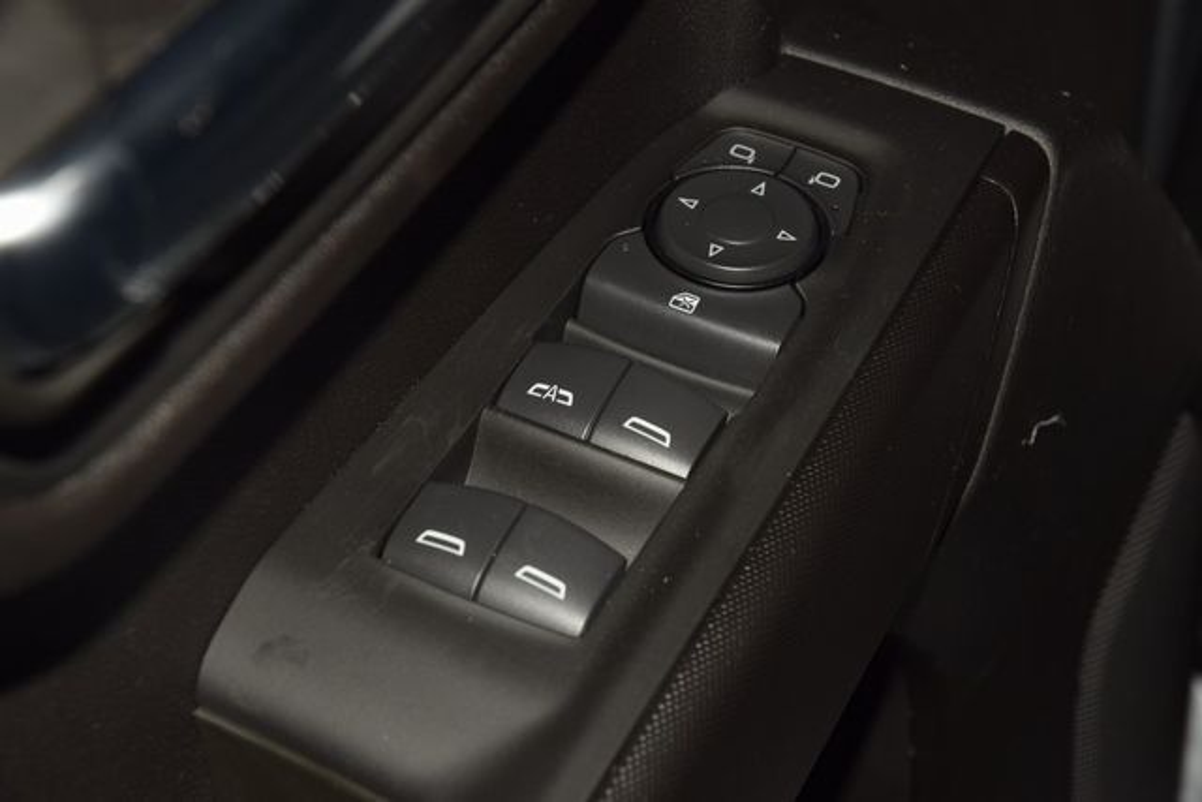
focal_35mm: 105
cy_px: 401
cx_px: 601
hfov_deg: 19.5
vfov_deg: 13.0
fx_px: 3506
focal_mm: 70
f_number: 8
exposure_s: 1/125
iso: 100
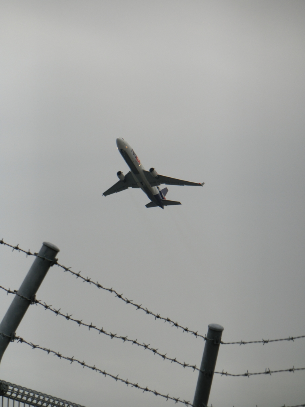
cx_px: 152
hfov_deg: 7.9
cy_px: 204
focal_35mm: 187
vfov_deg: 10.6
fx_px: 2197
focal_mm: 33.3
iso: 80
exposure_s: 1/250
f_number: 6
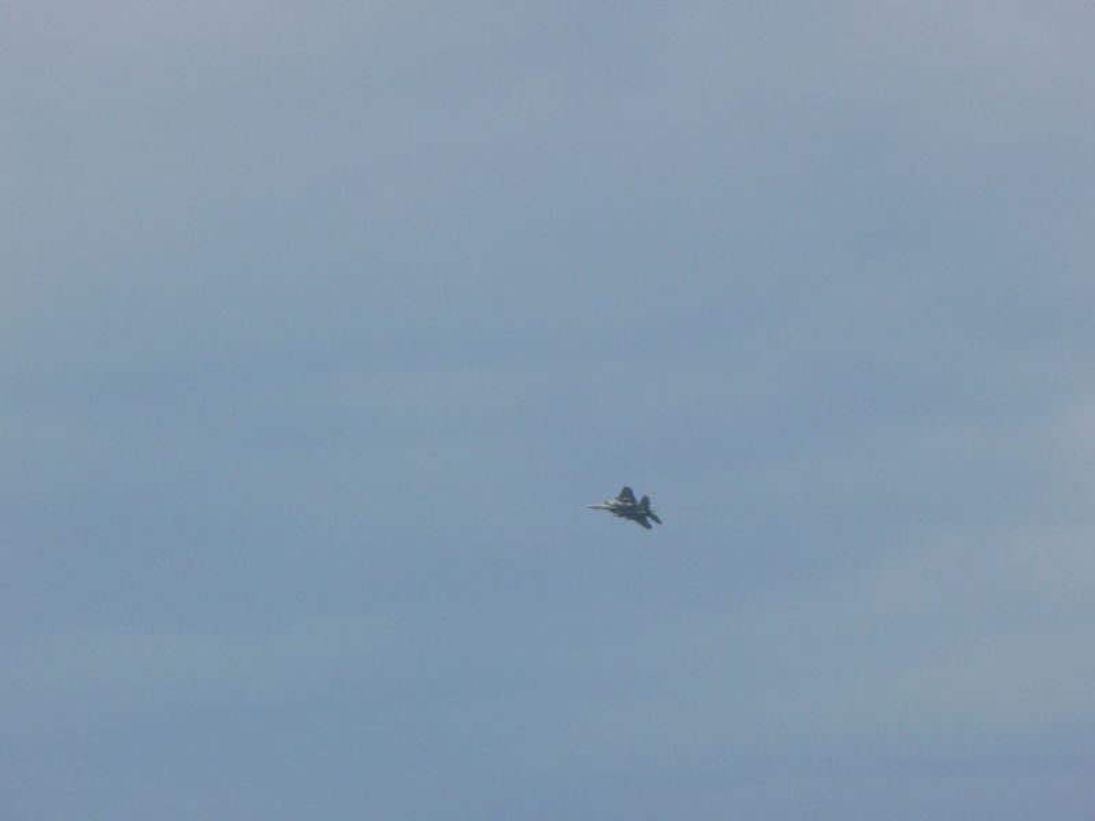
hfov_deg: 4.6
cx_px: 548
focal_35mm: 432
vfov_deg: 3.4
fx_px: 13665
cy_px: 410
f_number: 8
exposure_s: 1/400
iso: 80
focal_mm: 72
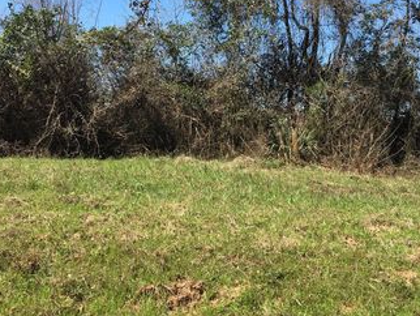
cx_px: 236
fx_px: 546
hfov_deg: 42.0
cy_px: 82
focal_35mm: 45
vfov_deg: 31.7
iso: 25
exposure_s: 1/1040
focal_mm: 4.15
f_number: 2.2
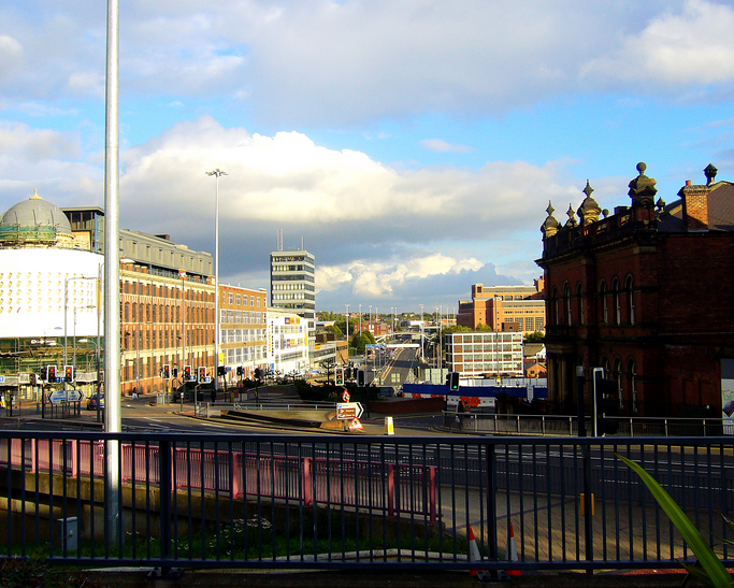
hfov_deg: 45.8
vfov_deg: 37.3
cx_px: 363
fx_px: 869
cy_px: 271
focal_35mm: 40
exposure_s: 1/200
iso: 80
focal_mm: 5.8
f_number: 5.6
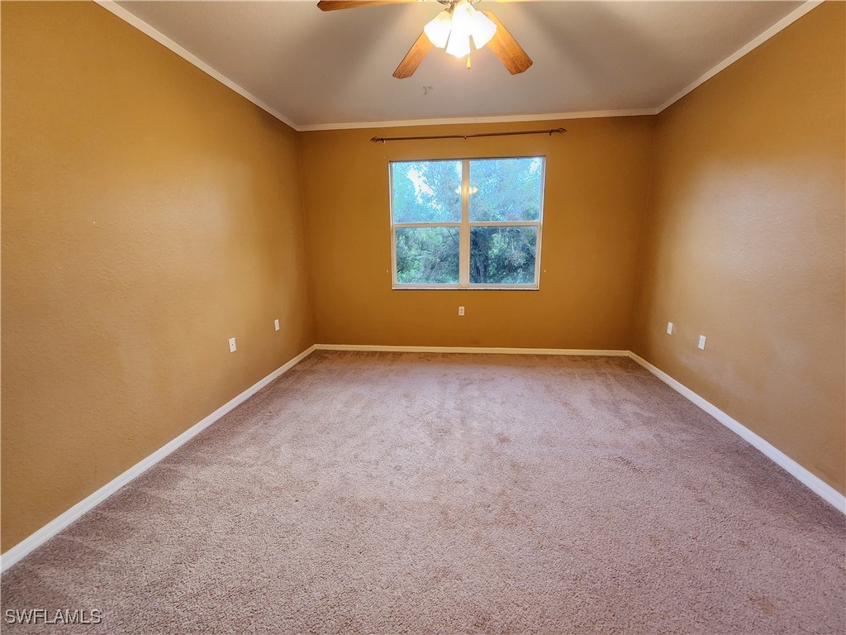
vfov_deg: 89.9
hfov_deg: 106.2
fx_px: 318
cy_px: 318
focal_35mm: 13
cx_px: 423
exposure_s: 1/60
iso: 250
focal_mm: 2.2
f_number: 2.2
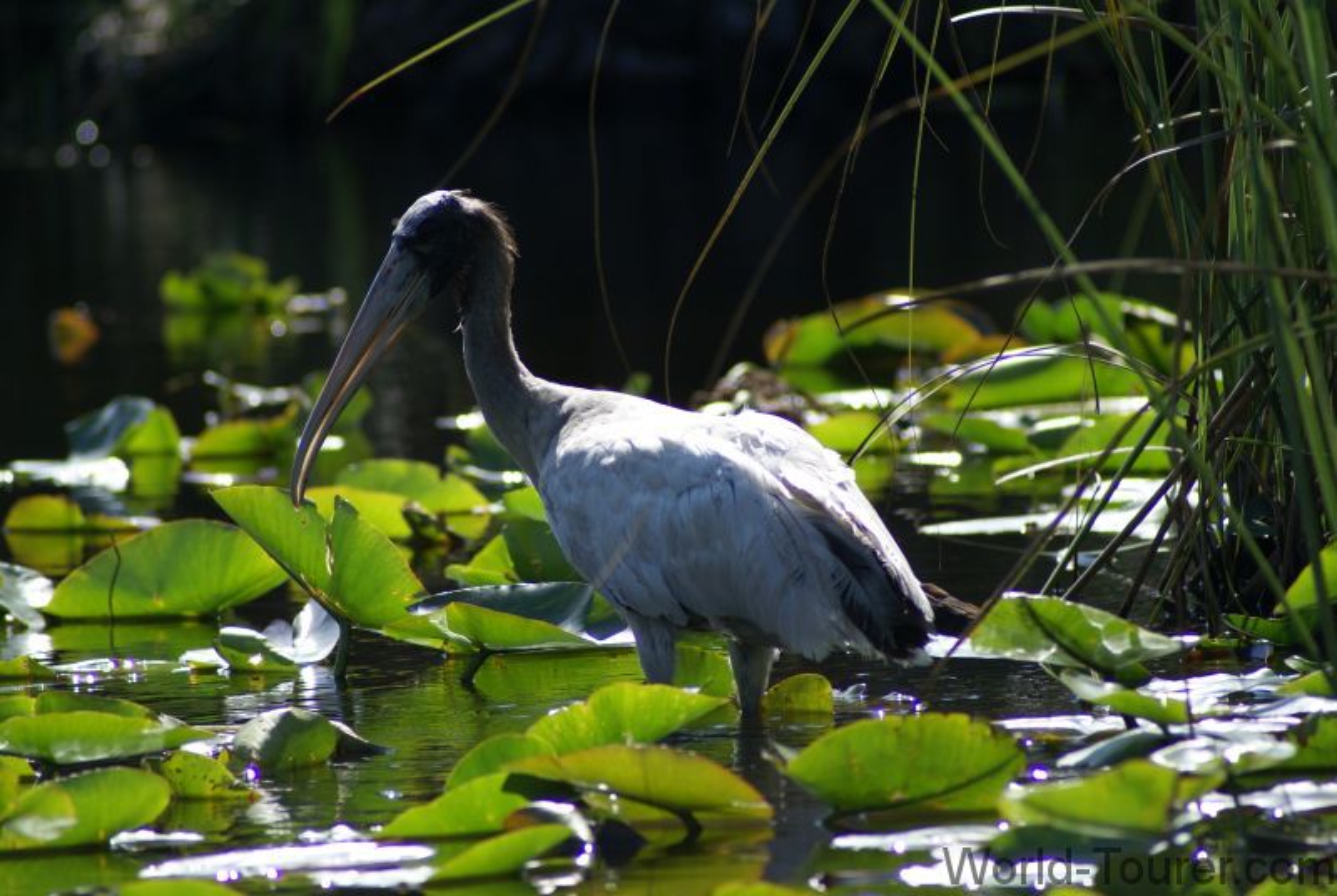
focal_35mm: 375
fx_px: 13947
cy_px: 448
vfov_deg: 3.7
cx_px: 668
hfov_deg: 5.5
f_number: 5.6
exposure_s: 1/500
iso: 125
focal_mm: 250
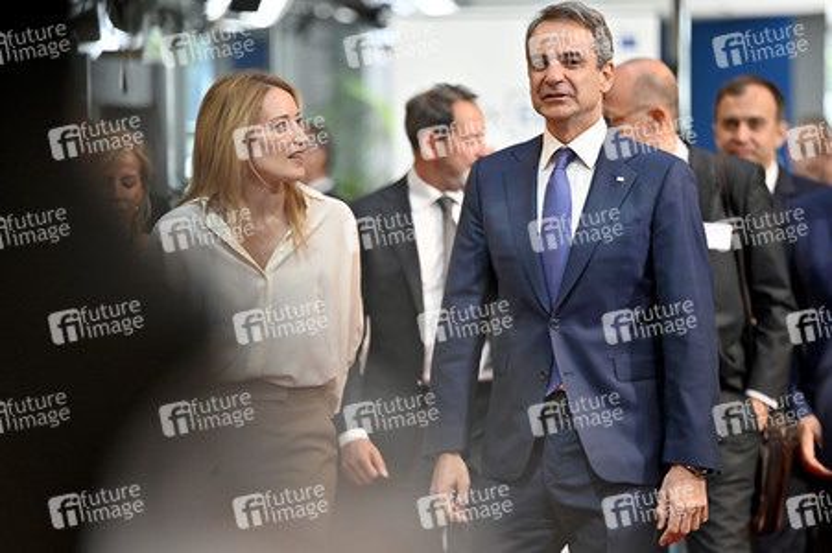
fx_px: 4619
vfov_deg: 6.9
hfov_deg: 10.3
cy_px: 276
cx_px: 416
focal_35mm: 200
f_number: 2.8
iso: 2000
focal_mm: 200
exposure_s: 1/1000
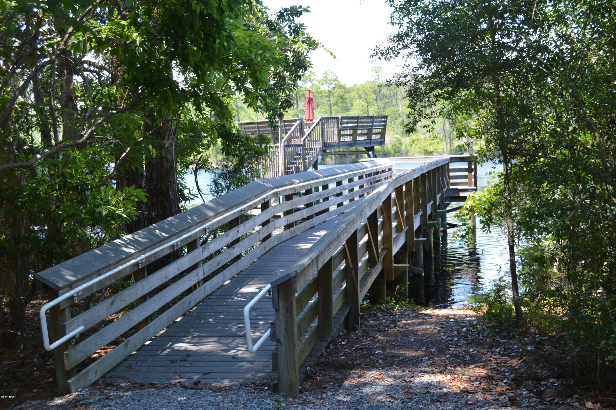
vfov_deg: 29.8
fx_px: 769
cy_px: 205
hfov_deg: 43.6
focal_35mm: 45
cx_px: 308
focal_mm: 30
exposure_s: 1/125
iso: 220
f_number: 5.6
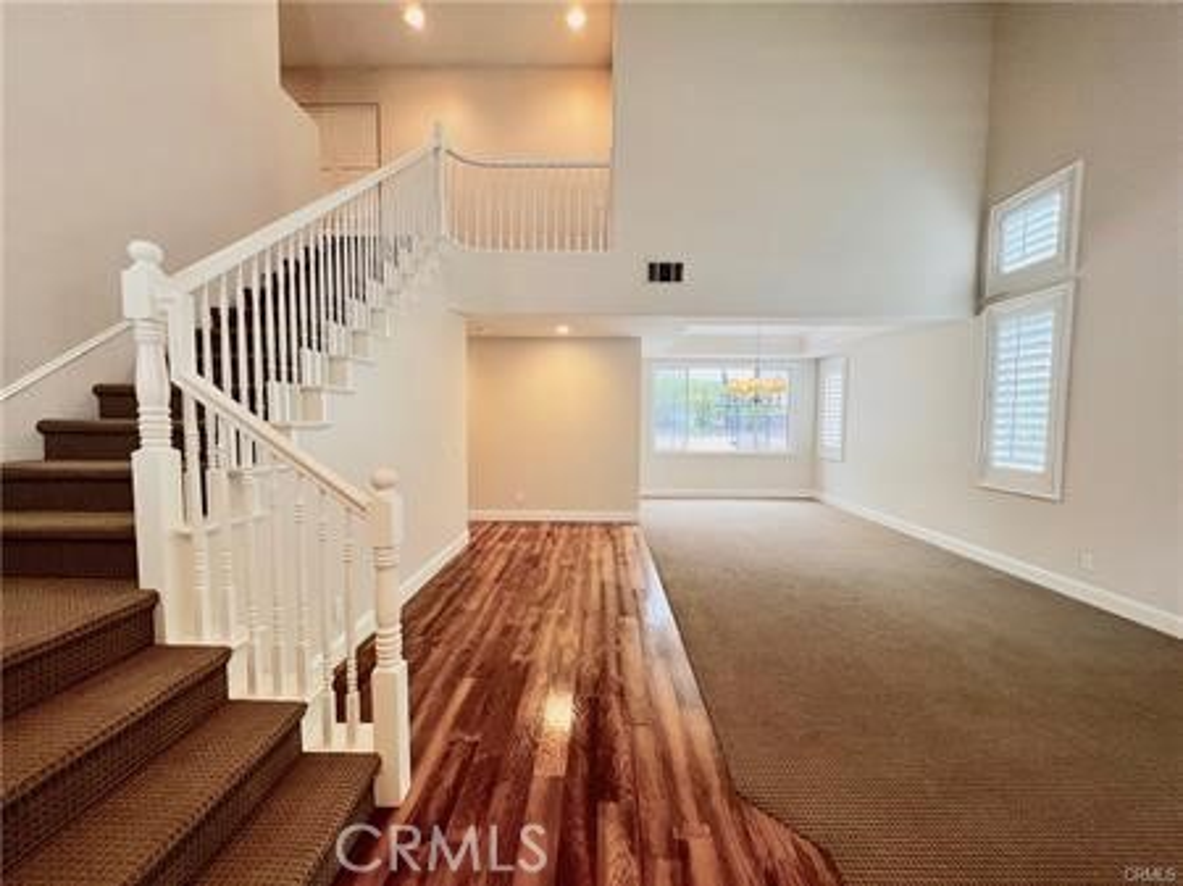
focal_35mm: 13
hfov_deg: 106.2
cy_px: 443
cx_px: 592
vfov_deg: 89.9
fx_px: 444
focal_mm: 1.57
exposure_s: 1/120
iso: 200
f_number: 1.8
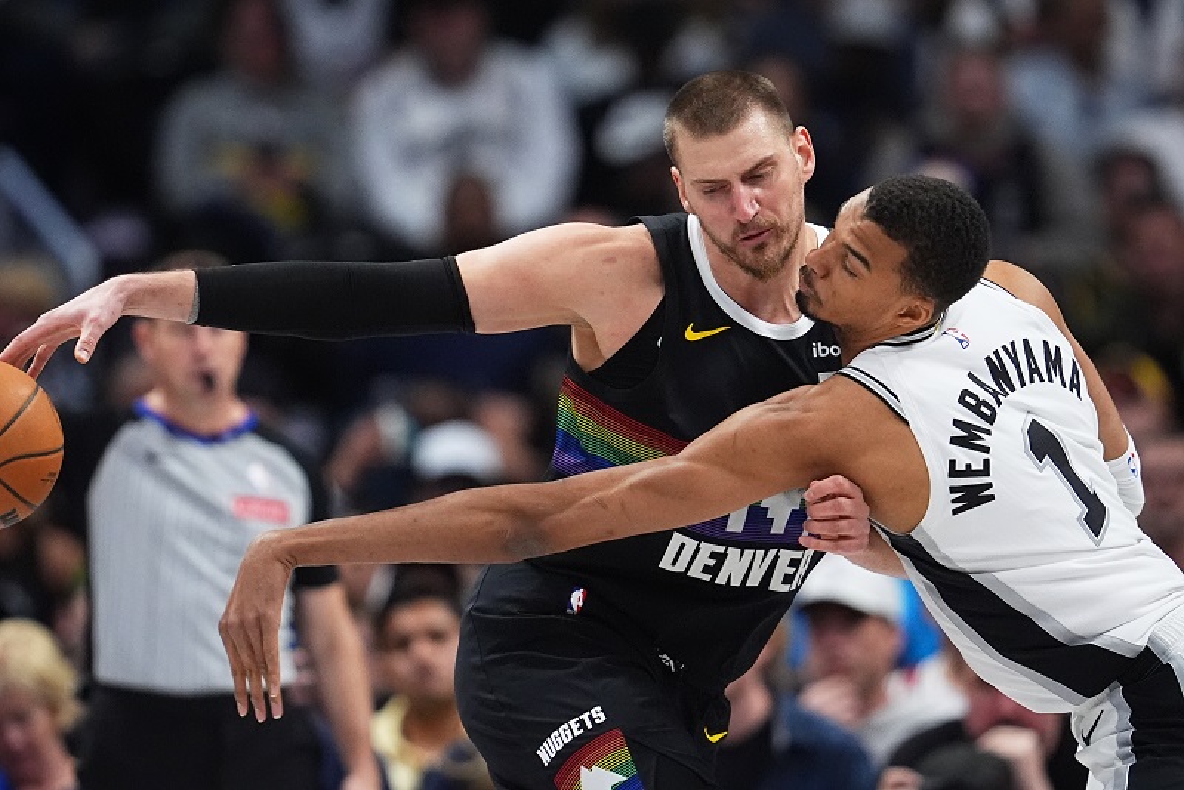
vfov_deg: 2.3
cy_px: 395
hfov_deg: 3.4
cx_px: 592
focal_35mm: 600
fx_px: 19739
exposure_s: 1/2000
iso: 5000
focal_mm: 400
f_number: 3.2
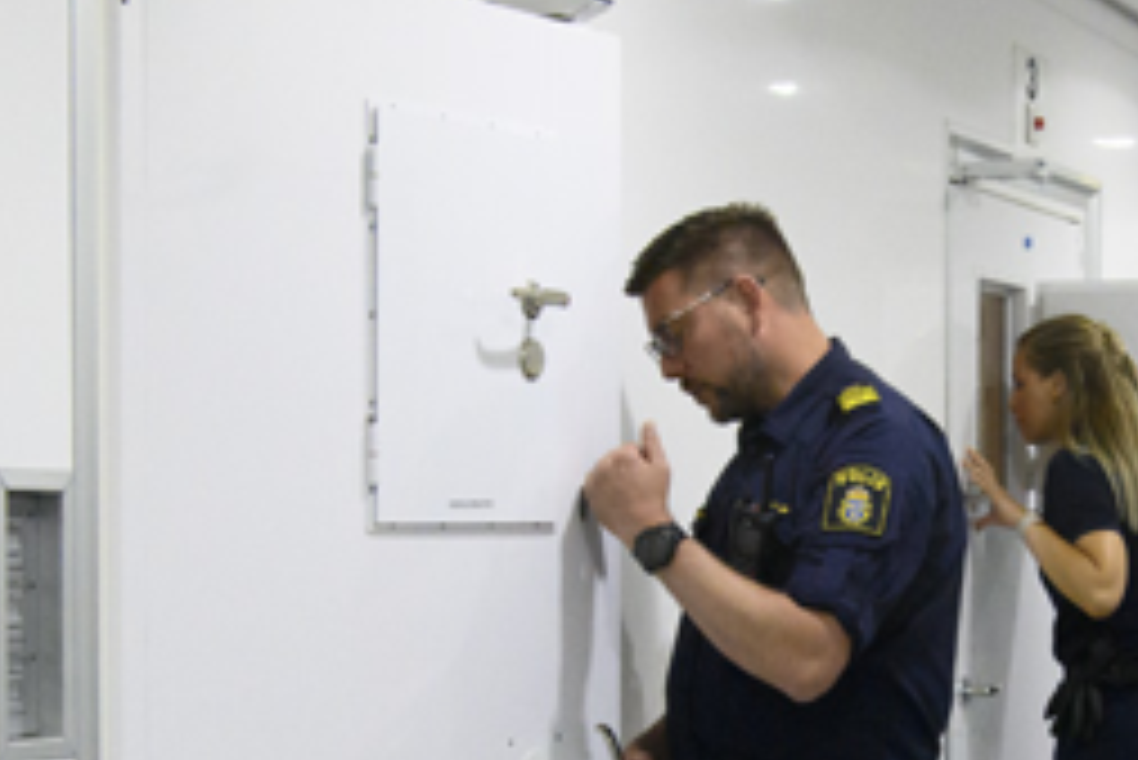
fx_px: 2973
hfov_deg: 21.4
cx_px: 904
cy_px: 861
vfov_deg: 14.2
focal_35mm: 94
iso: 12800
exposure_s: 1/320
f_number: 5.6
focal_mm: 34
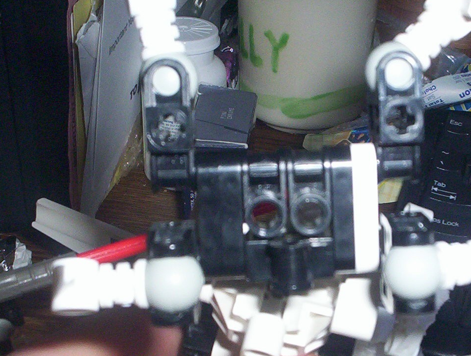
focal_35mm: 65
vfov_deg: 22.5
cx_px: 321
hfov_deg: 29.5
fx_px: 886
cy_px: 260
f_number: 4.5
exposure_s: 1/60
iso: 140
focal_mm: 4.99
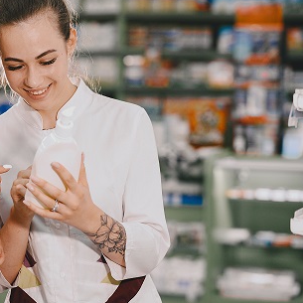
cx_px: 14
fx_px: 1406
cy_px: 154
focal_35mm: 142
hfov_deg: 12.2
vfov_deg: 12.3
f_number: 2.5
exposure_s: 1/200
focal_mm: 85
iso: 500
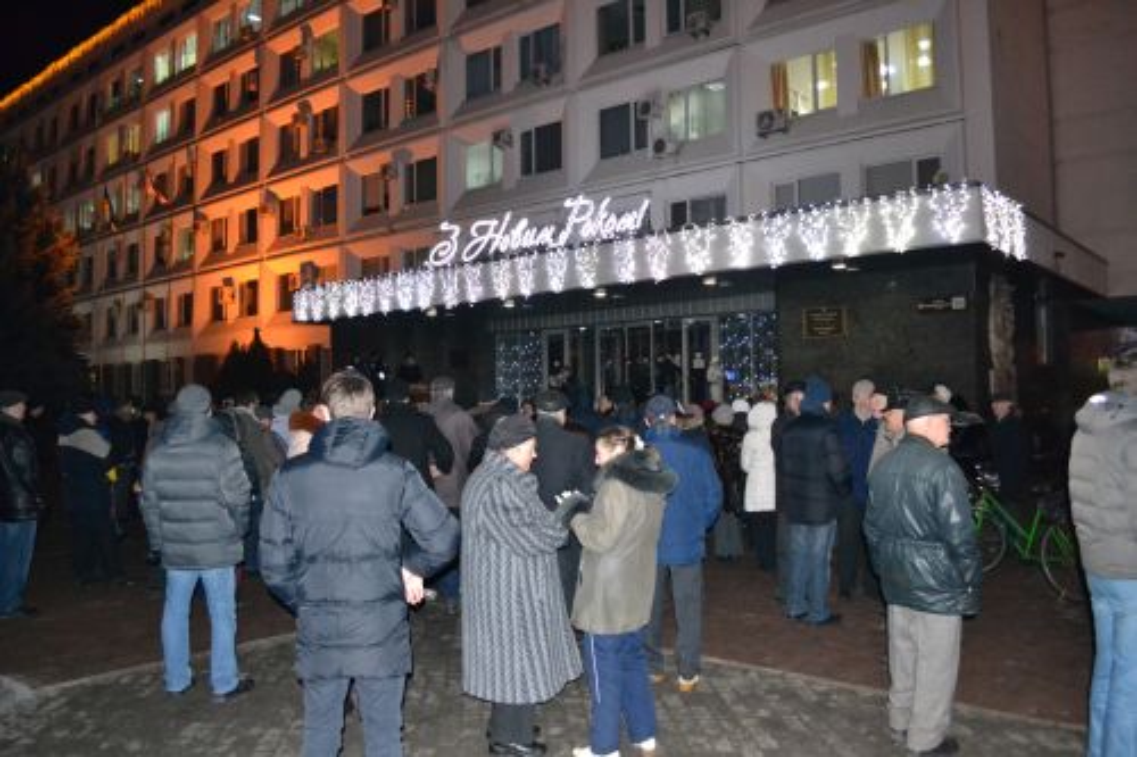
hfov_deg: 67.4
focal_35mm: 27
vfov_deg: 47.9
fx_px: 852
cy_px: 378
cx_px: 568
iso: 3200
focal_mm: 18
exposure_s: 1/60
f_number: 3.5
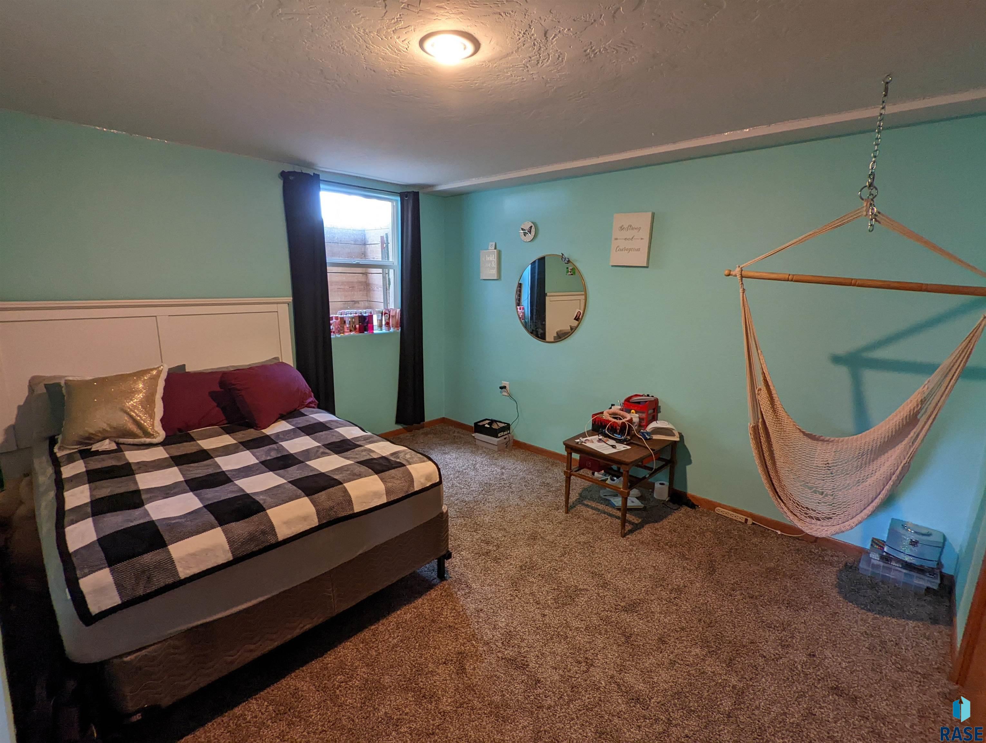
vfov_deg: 78.2
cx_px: 493
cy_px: 372
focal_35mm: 16
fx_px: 456
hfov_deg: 94.4
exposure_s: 1/30
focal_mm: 2.35
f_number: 2.2
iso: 228
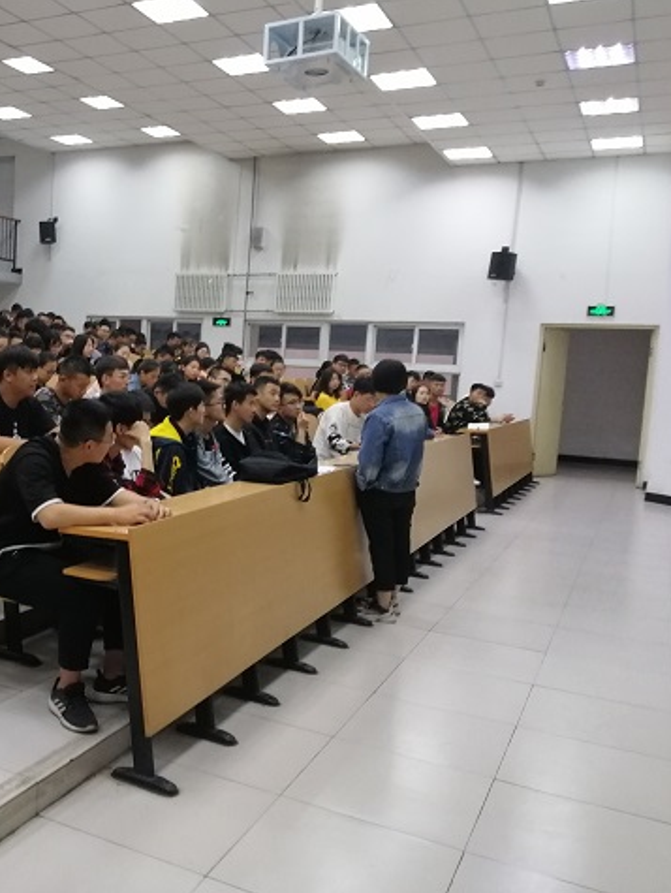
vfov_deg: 52.6
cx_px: 120
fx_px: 903
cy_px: 444
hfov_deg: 39.0
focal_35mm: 35
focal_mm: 3.81
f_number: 2.2
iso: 250
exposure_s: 1/33.3
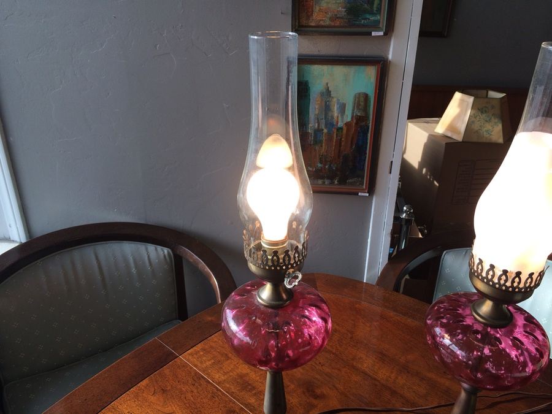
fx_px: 478
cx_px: 276
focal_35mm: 30
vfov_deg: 46.8
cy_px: 207
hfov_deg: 60.0
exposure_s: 1/238
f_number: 2.2
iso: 32
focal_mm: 4.12
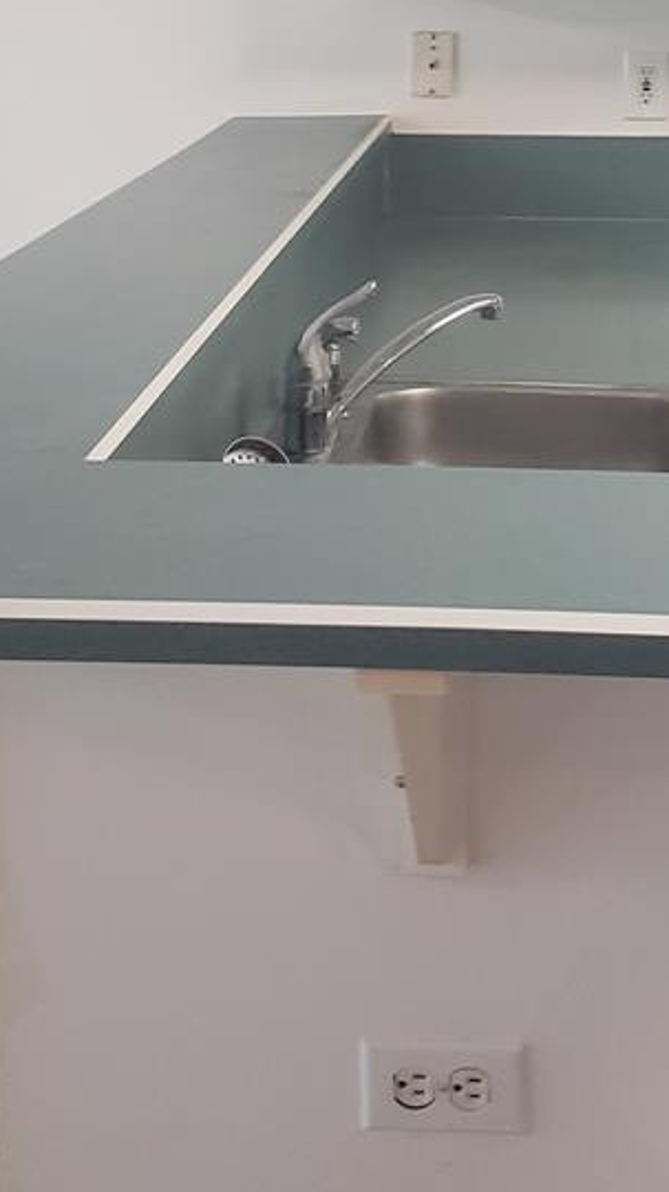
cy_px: 294
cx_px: 386
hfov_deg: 19.1
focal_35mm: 63
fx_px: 1991
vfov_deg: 32.7
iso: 320
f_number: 2.4
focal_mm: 4.3
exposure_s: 1/60
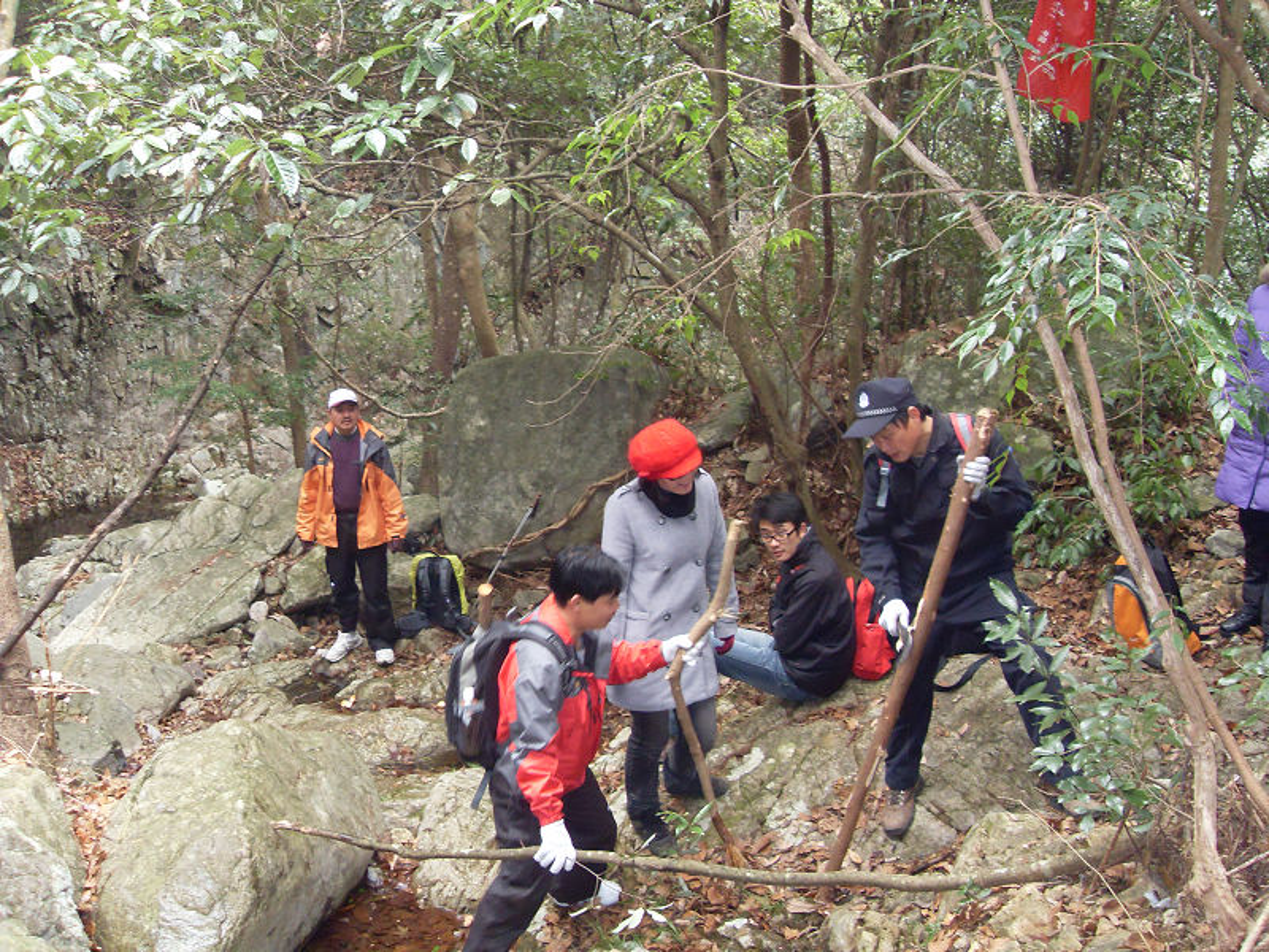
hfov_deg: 50.1
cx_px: 634
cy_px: 476
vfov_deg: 38.7
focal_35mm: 37
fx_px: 1356
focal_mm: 6.3
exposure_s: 1/45
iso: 240
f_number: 2.8
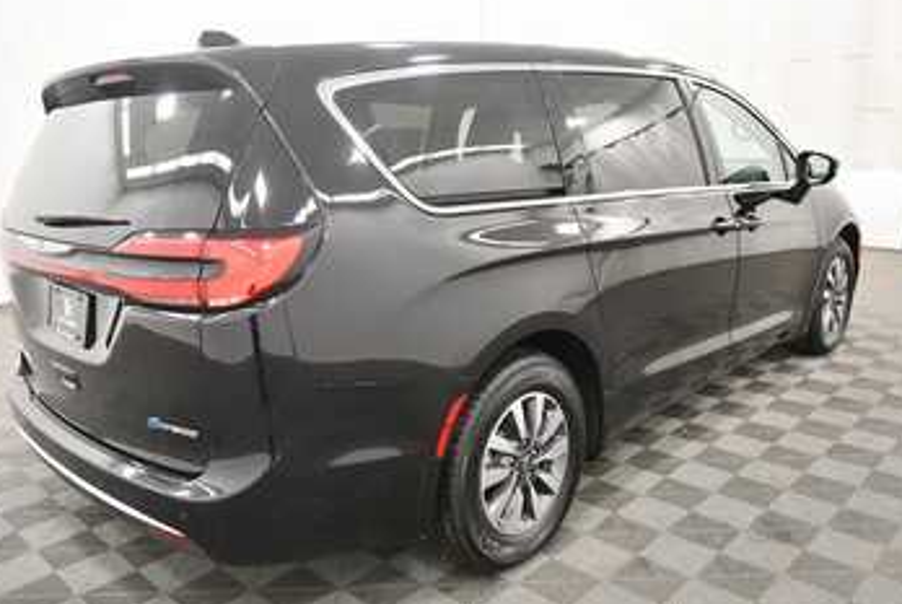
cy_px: 305
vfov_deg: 42.4
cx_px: 417
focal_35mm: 31
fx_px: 778
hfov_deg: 60.2
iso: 2200
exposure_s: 1/125
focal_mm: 18
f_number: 5.3
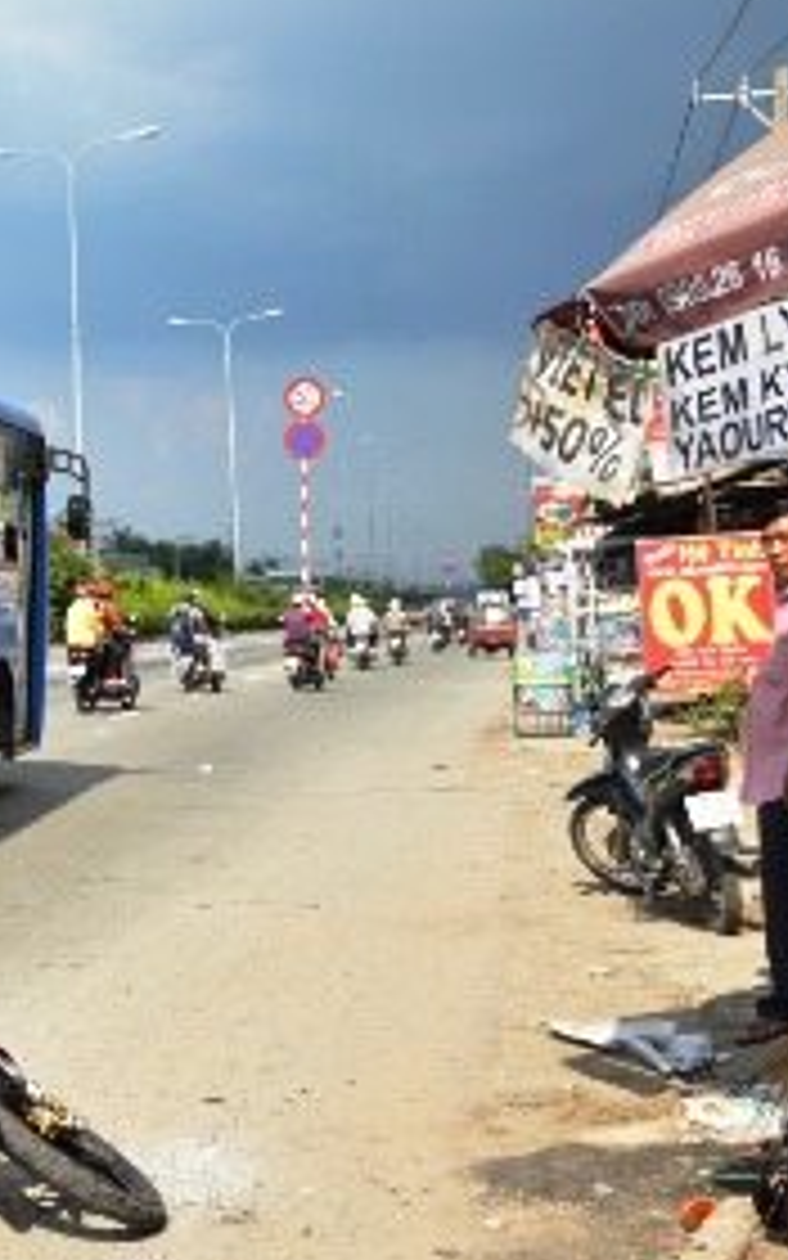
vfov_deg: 34.0
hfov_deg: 19.8
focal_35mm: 60
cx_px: -248
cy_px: 641
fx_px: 2062
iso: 100
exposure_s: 1/200
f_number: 7.1
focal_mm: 22
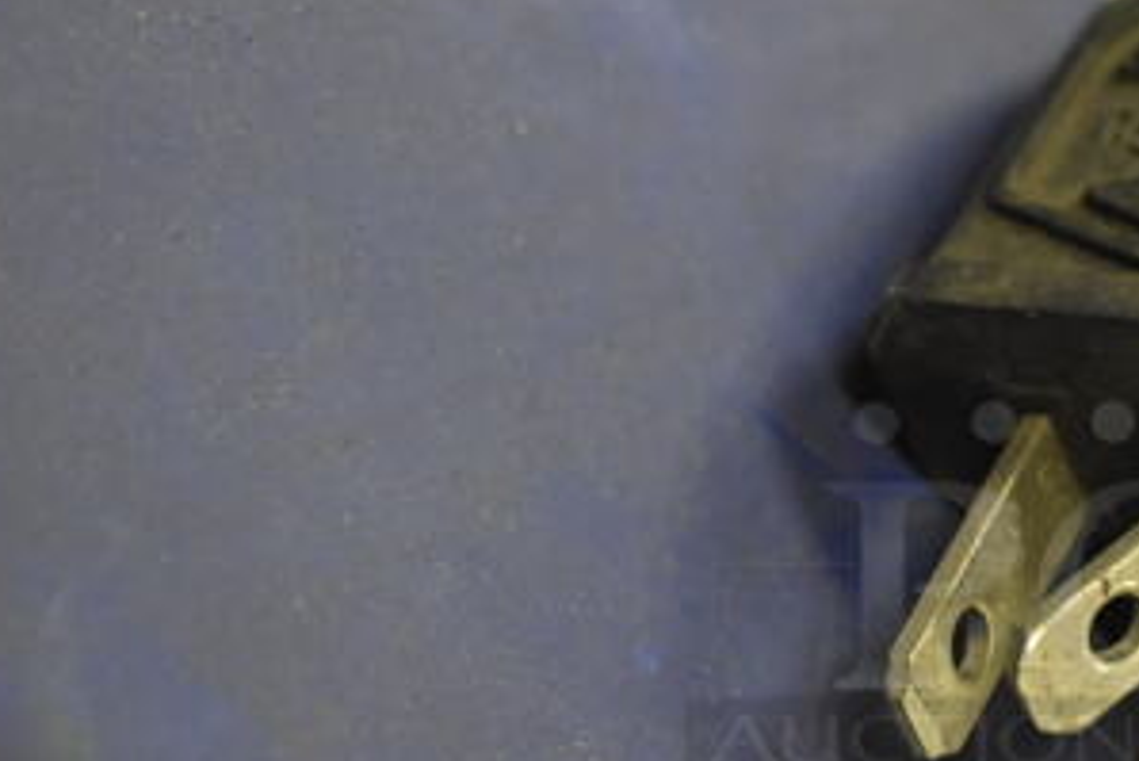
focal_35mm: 129
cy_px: 577
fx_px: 4083
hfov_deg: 15.6
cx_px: 1112
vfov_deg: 10.6
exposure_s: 1/60
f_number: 5
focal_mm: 42
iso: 2500
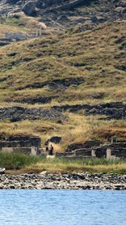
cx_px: -29
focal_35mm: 317
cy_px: 112
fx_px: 1886
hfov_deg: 3.8
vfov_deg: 6.8
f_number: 7.1
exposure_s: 1/500
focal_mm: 200
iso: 200
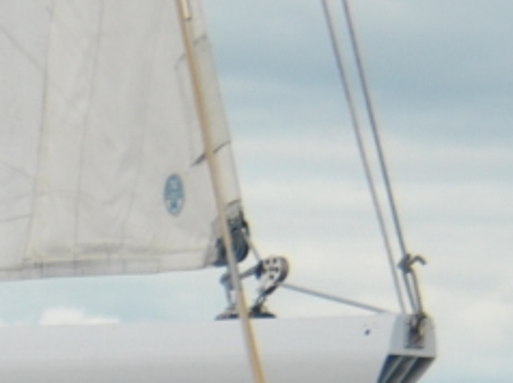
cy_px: 684
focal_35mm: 765
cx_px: -592
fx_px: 11326
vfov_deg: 1.9
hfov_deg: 2.6
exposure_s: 1/200
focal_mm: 78
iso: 200
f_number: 5
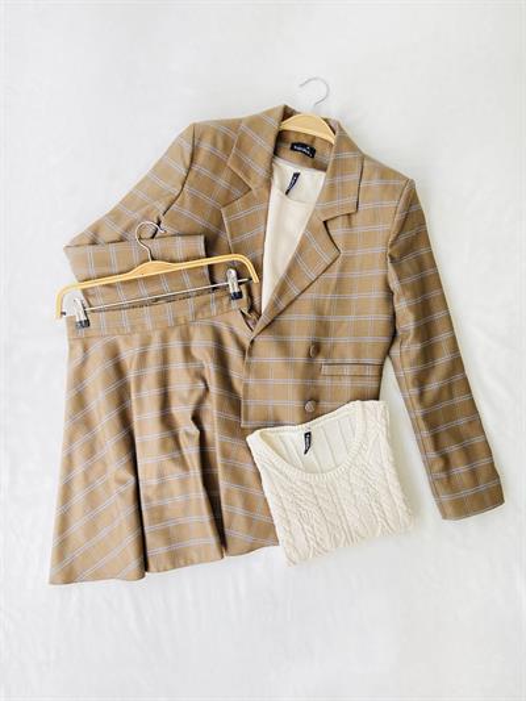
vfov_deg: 67.3
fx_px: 527
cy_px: 350
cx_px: 263
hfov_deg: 53.1
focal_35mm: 26
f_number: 1.8
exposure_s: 1/97
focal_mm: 4.25
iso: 125
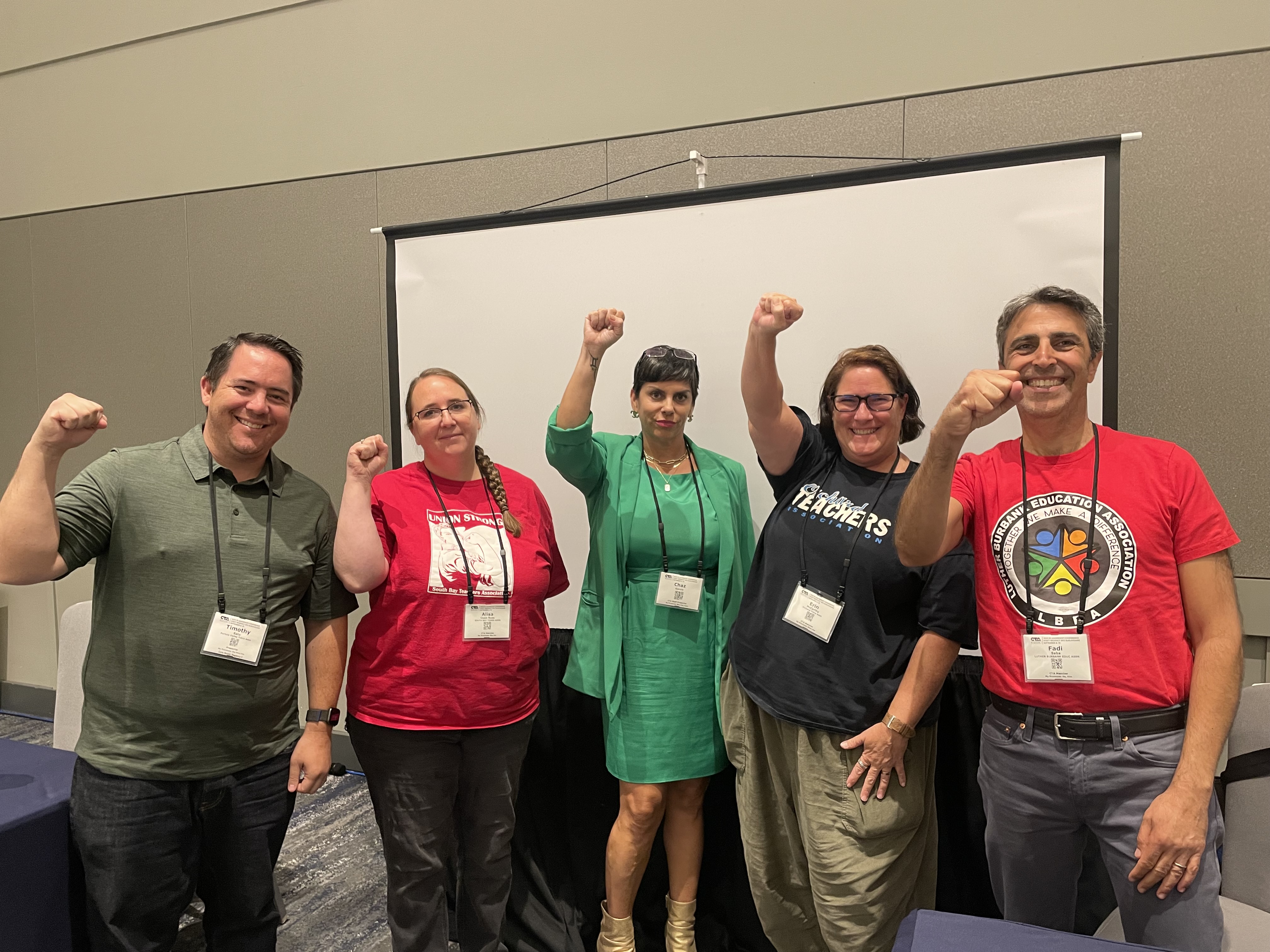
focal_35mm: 26
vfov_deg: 53.1
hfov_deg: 67.3
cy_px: 476
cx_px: 635
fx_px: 954
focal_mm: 4.2
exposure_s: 1/60
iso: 200
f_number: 1.6
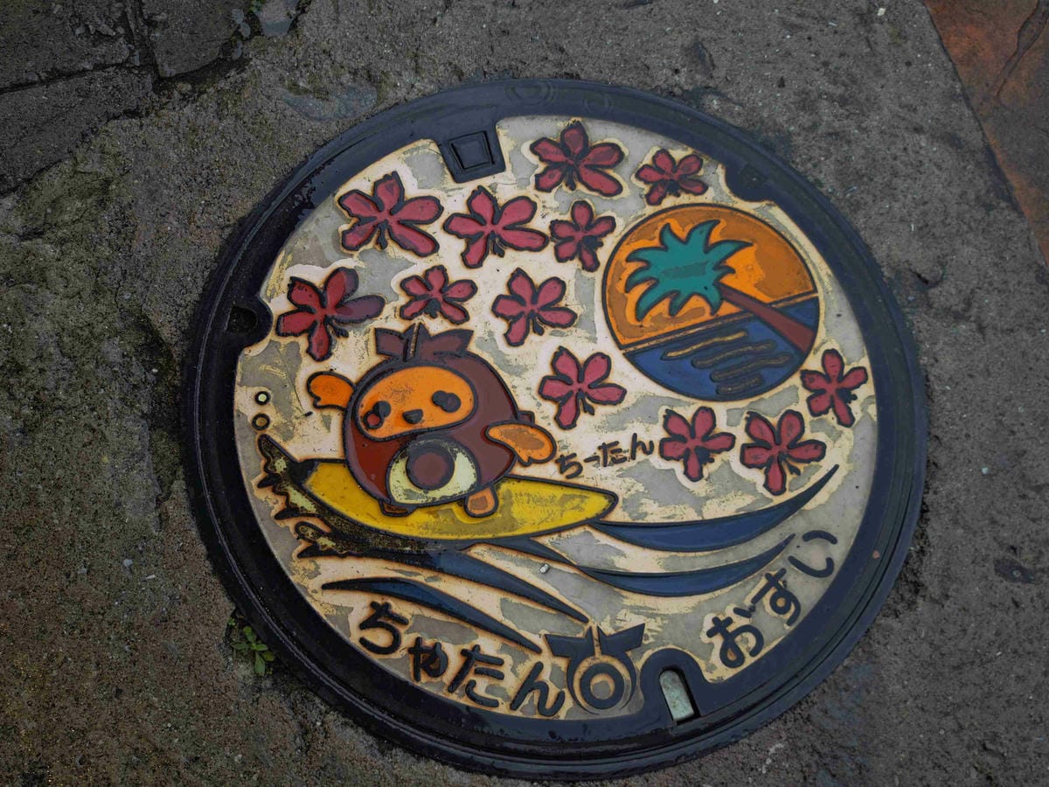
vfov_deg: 40.7
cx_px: 524
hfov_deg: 52.6
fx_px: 1061
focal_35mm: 35
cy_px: 394
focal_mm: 8.72
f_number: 2
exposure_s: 1/164
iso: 50
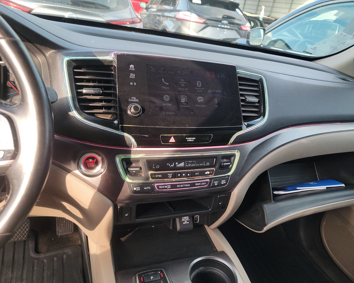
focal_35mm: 26
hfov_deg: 66.0
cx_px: 190
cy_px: 147
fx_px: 272
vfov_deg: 54.9
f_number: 1.8
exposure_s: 1/59
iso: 55
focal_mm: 6.7
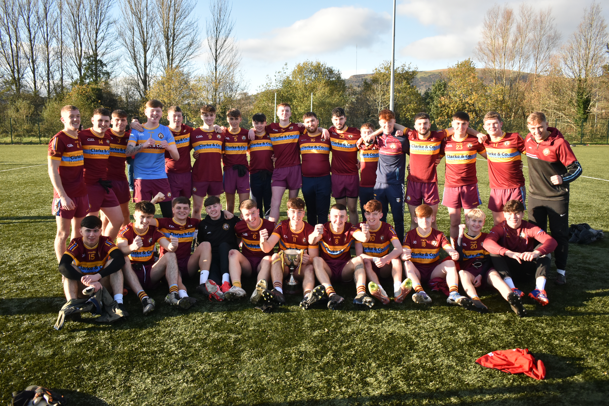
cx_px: 304
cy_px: 203
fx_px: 508
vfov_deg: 43.6
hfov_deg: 61.9
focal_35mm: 30
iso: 800
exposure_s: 1/2000
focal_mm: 20
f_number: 3.8
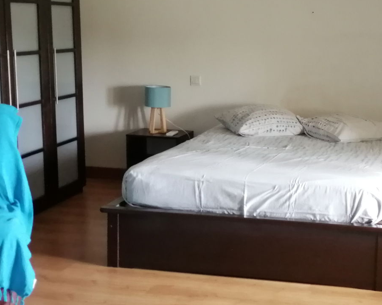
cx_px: 261
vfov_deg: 25.8
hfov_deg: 31.7
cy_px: 147
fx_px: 667
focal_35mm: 59
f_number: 1.8
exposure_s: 1/20
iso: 400
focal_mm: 3.62
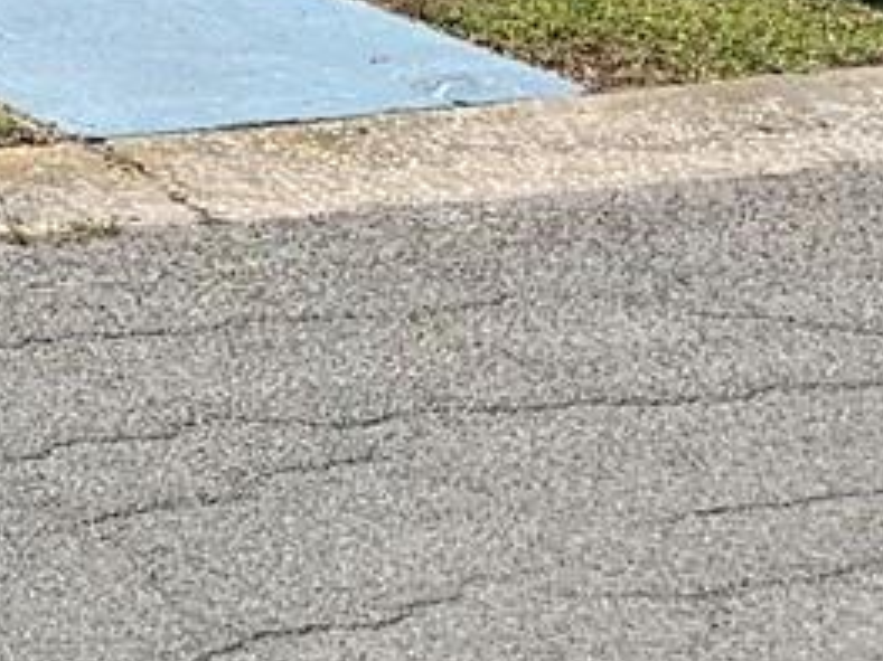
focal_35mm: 158
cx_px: -1095
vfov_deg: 9.1
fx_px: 4028
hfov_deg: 10.9
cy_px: -446
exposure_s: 1/3185
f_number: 1.8
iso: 25
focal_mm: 4.25
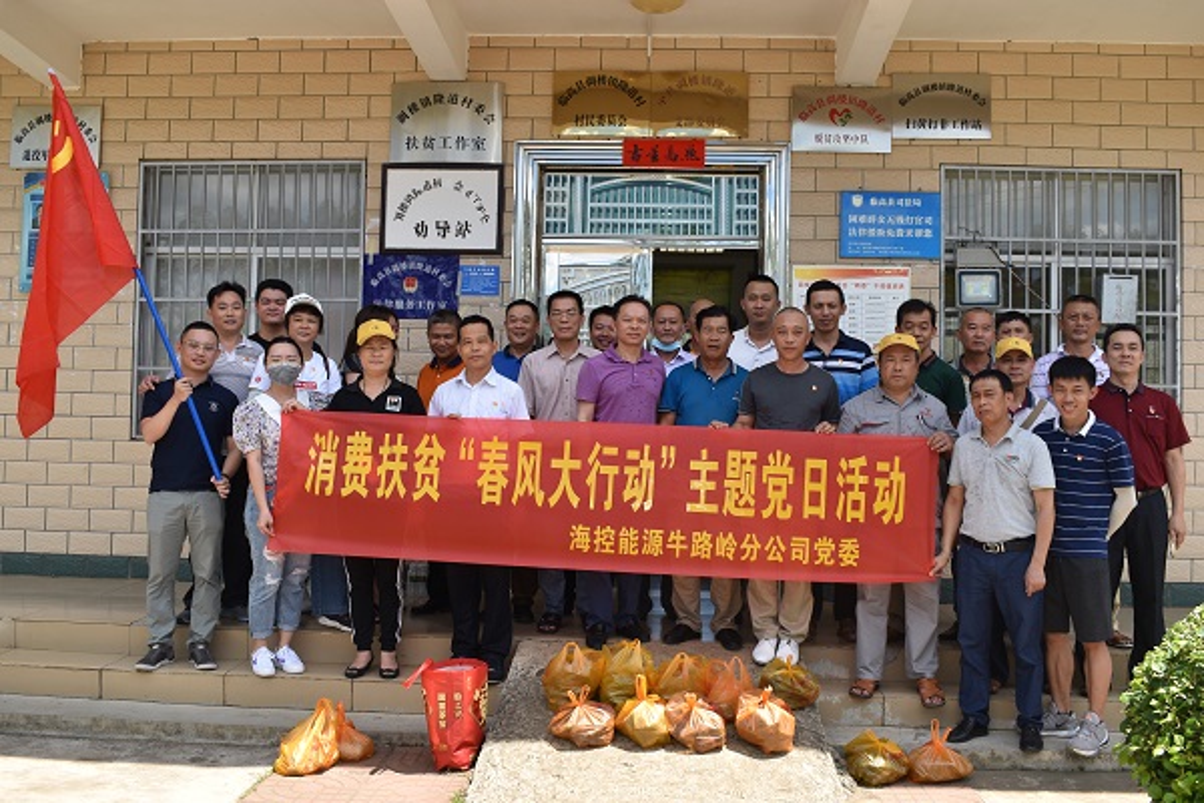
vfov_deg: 36.9
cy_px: 402
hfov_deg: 53.1
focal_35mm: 36
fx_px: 1204
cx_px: 602
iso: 100
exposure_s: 1/200
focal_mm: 24
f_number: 6.3
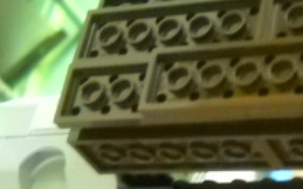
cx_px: 259
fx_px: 1040
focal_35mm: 126
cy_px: 177
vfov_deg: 10.3
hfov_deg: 16.4
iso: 800
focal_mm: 6.72
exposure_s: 1/2
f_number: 3.1
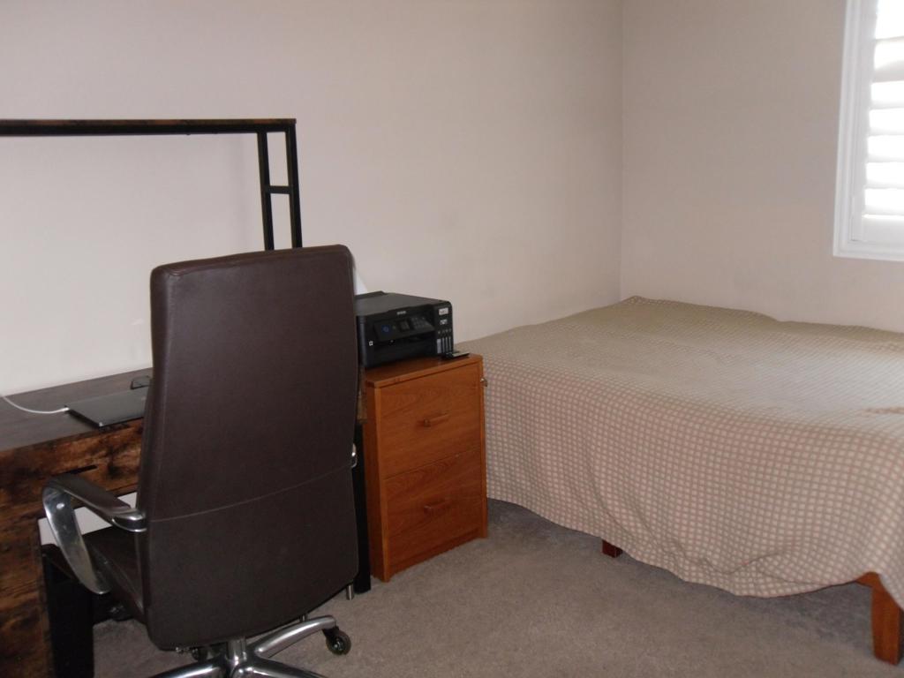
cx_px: 452
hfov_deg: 52.6
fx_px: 914
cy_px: 339
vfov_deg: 40.7
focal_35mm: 35
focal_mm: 6.3
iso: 200
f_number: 3.5
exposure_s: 1/45
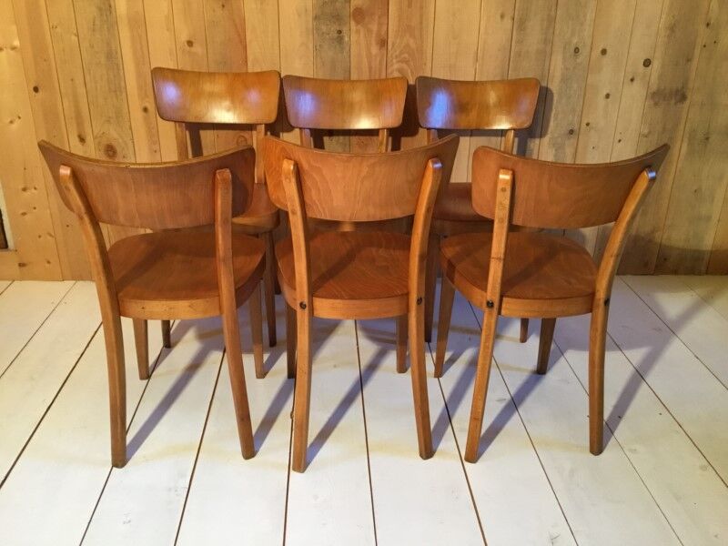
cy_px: 273
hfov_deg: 58.4
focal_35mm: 31
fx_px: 652
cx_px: 364
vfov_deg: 45.4
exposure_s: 1/33
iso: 200
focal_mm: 3.3
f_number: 2.4
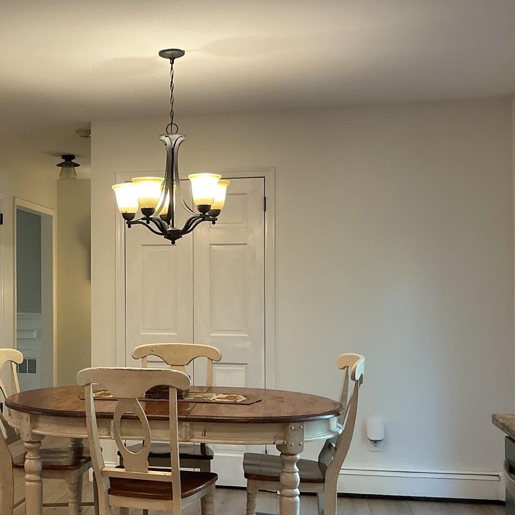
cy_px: 283
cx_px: 90
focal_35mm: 51
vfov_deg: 33.4
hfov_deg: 32.3
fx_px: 858
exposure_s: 1/60
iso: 80
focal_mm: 3
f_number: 1.8
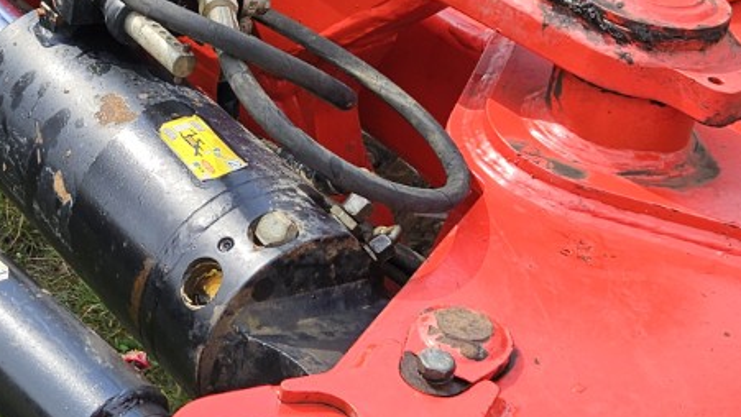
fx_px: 1572
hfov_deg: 26.2
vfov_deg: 15.1
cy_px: 131
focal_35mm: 80
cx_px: 187
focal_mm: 5.4
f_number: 1.8
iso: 25
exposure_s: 1/965
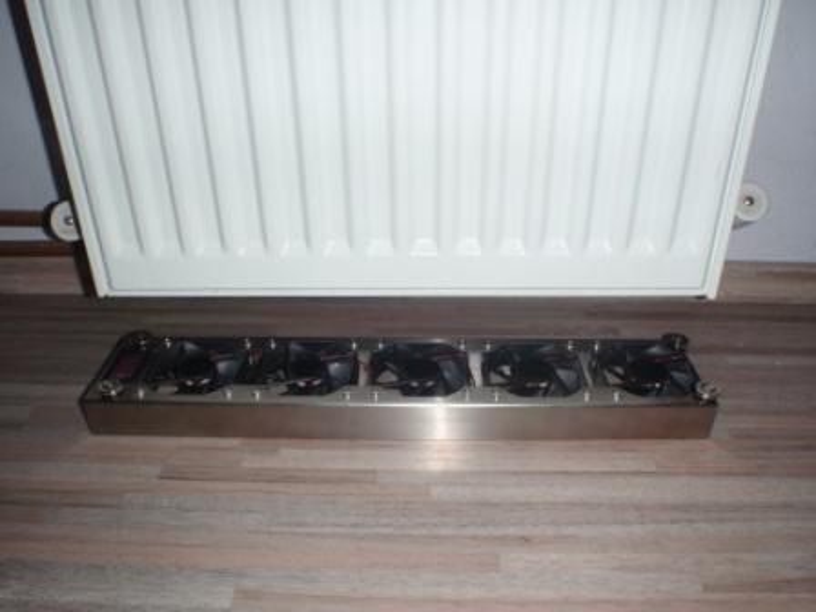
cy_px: 306
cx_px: 408
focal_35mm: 28
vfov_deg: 49.7
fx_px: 660
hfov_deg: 63.4
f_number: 3.5
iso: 100
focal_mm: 5
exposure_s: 1/30
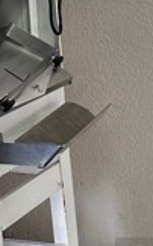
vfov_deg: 16.2
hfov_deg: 9.7
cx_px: 285
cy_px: 191
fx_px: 855
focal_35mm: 128
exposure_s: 1/120
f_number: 1.78
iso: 100
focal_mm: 6.86
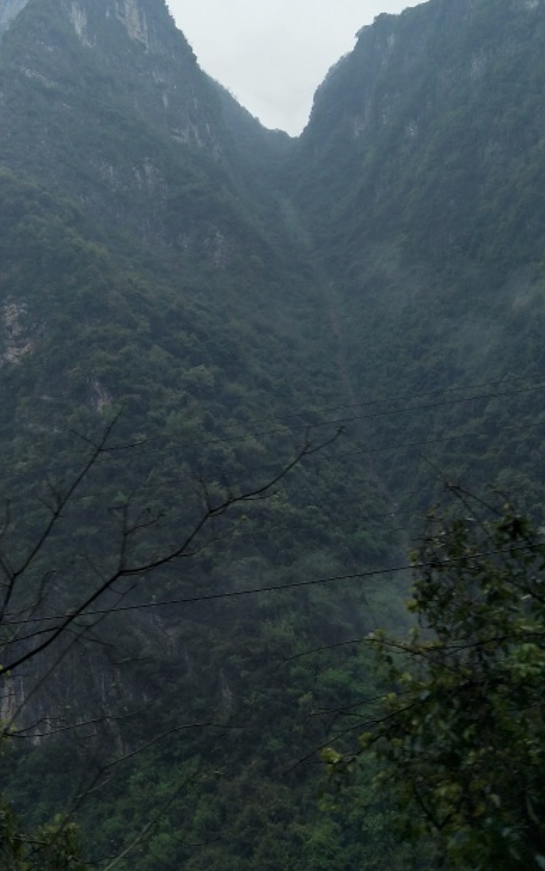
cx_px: 111
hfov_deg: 29.9
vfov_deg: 46.7
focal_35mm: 42
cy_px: 323
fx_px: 997
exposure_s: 1/312
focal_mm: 4.1
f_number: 1.7
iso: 49
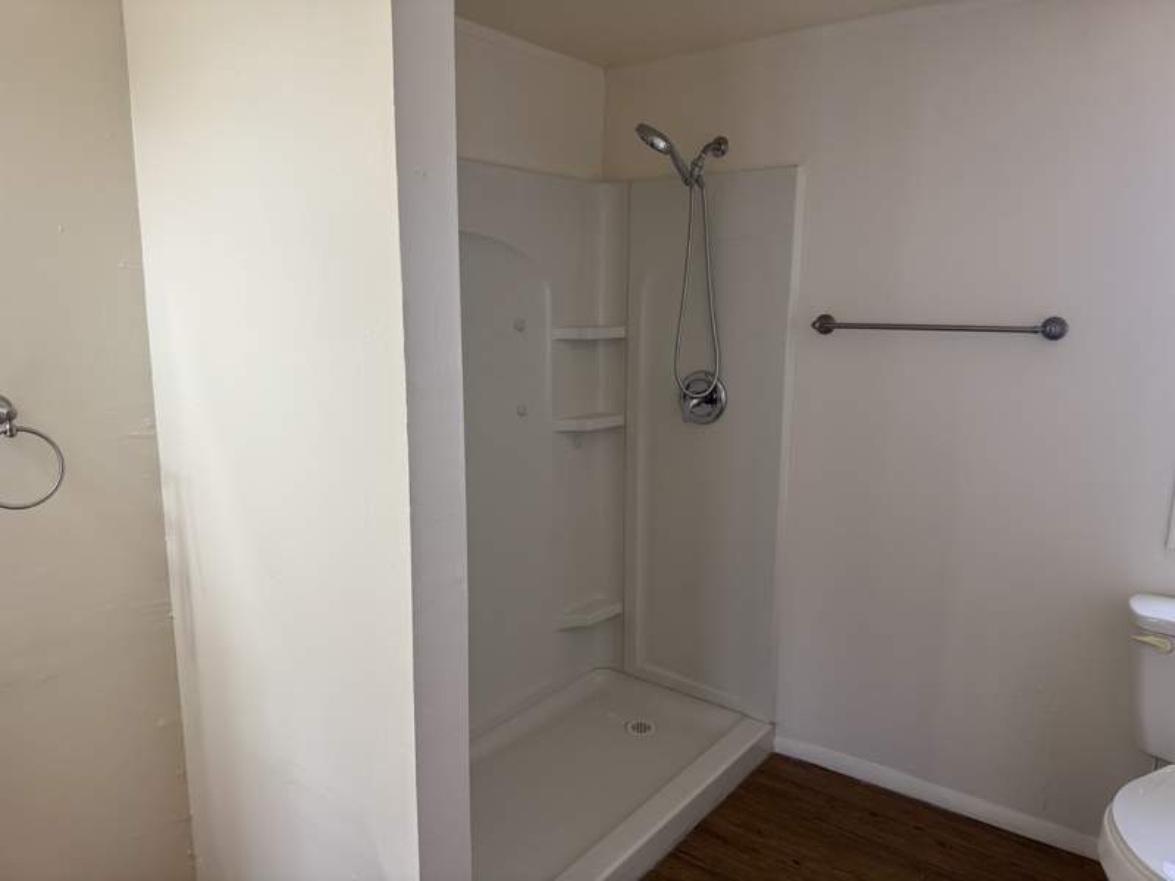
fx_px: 815
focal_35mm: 24
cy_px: 440
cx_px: 588
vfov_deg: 56.8
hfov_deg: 71.6
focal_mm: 6.76
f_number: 1.78
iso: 160
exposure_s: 1/120
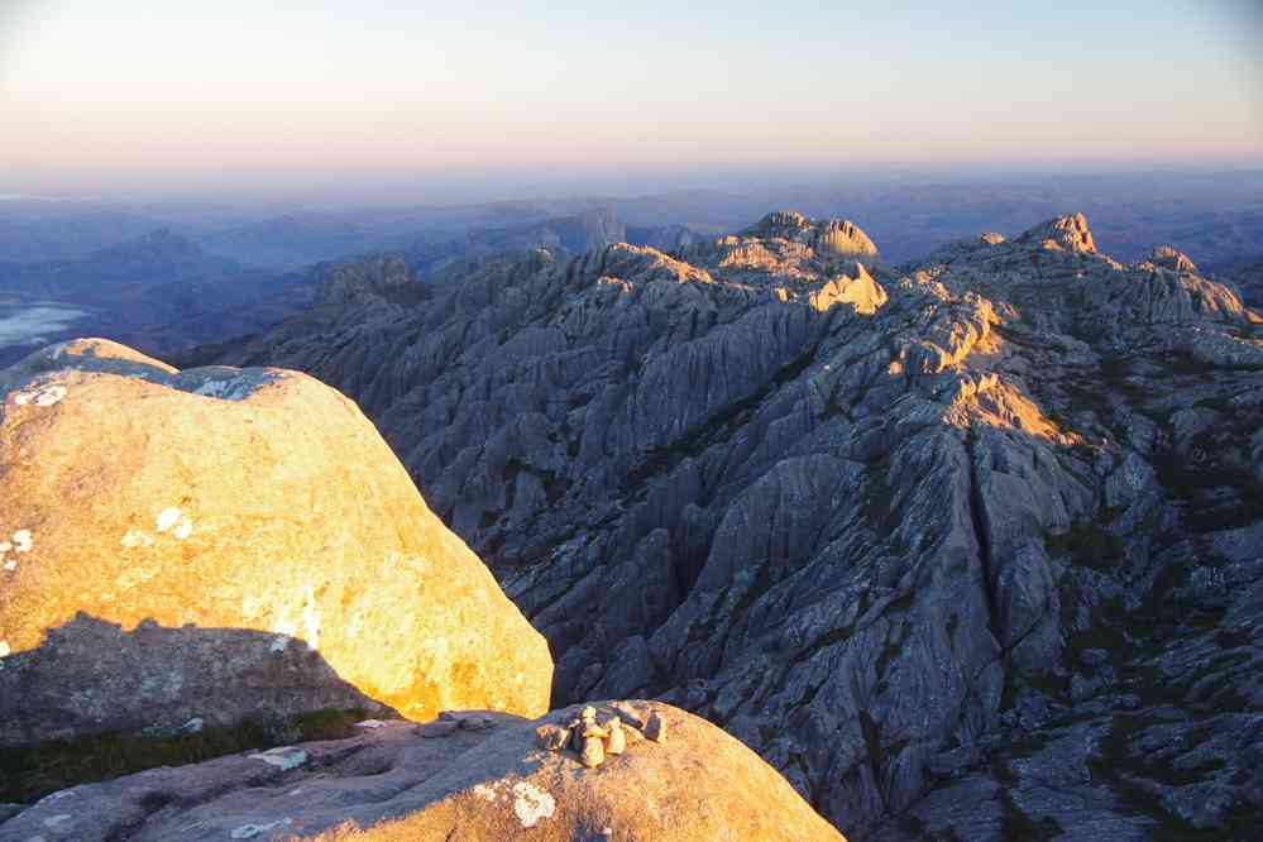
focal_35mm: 40
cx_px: 632
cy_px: 421
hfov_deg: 48.1
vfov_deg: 33.1
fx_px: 1416
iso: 1600
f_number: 5.6
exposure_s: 1/50
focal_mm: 26.9
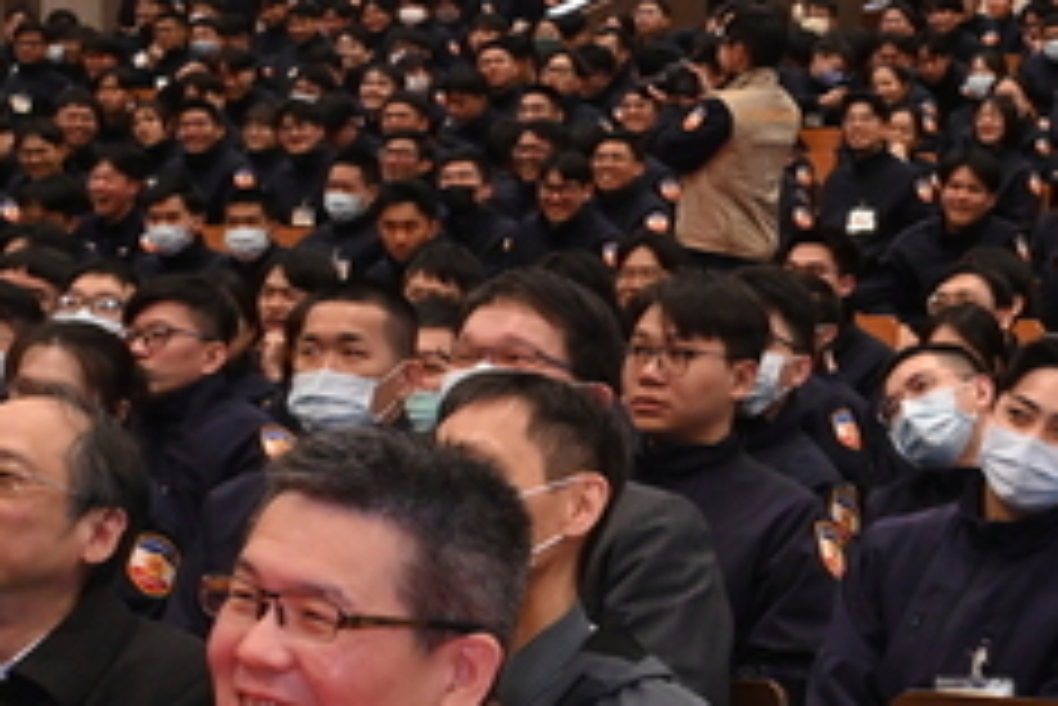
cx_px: 1414
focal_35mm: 134
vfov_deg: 10.3
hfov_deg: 14.6
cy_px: 362
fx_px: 3940
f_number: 14
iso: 2500
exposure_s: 1/60
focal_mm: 45
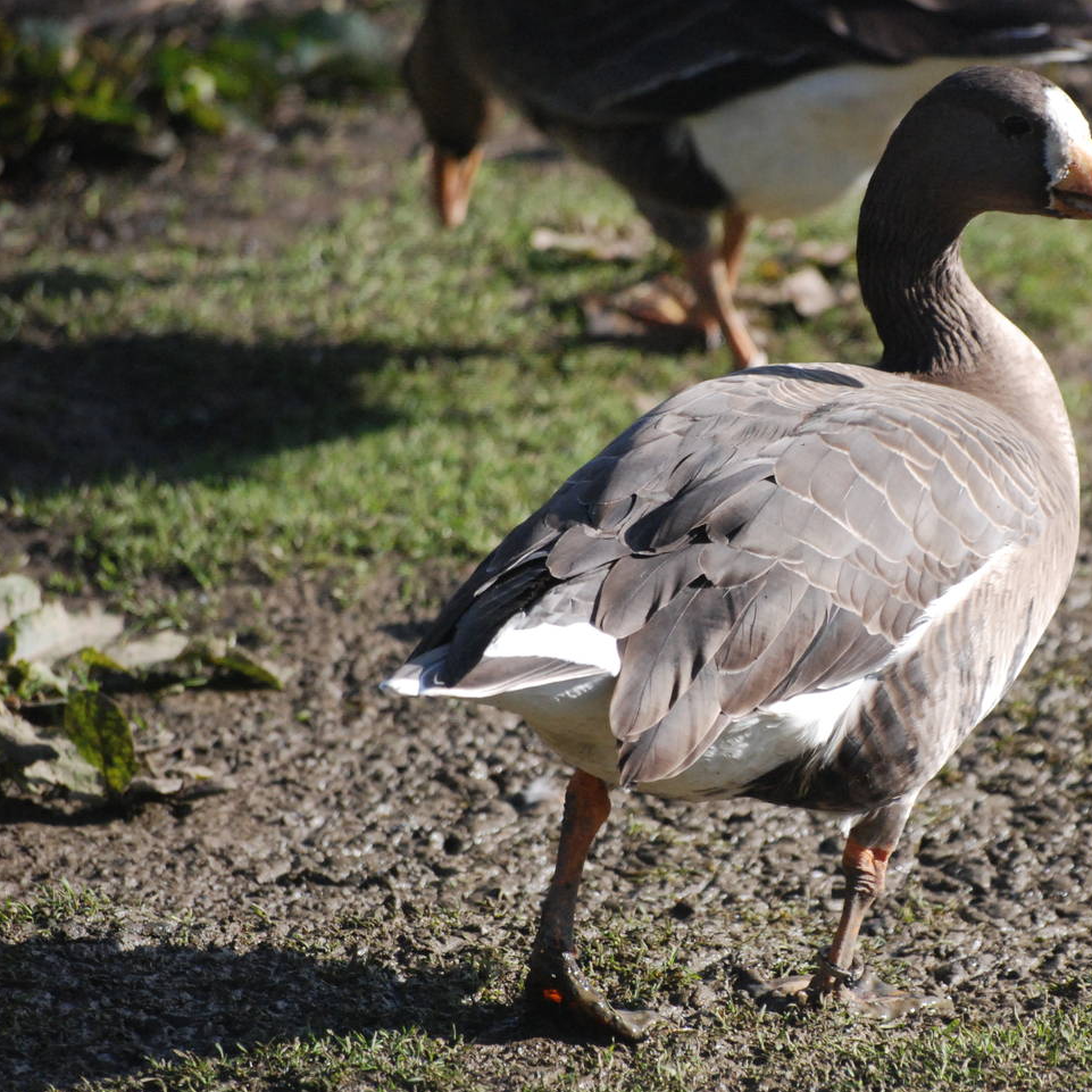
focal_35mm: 510
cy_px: 535
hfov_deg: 3.4
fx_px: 18202
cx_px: 850
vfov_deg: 3.4
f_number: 5.6
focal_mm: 240
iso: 1000
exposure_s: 1/2000
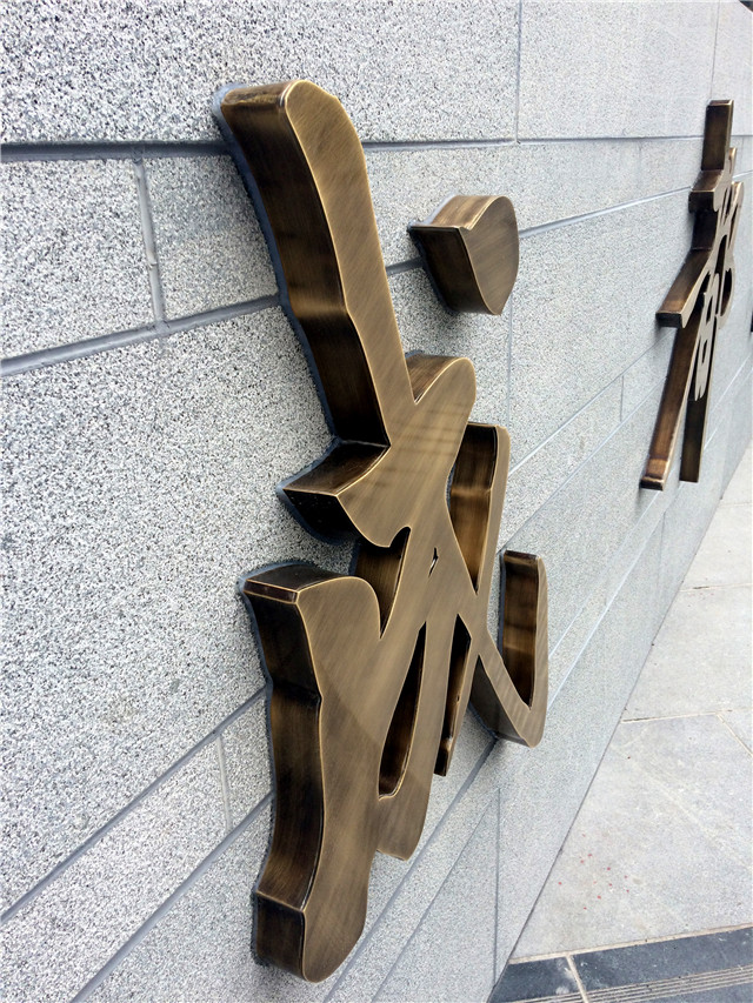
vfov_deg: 61.7
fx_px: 841
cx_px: 376
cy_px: 502
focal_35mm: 29
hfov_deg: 48.2
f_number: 2.2
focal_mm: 4.15
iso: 32
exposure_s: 1/622
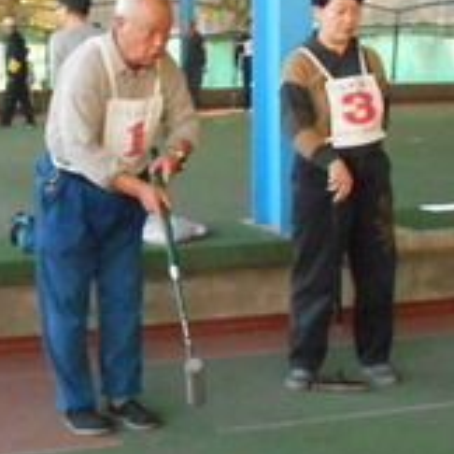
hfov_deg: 20.4
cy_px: 182
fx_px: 1261
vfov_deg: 20.4
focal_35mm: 85
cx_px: 179
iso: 800
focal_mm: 4.6
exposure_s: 1/160
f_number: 3.2
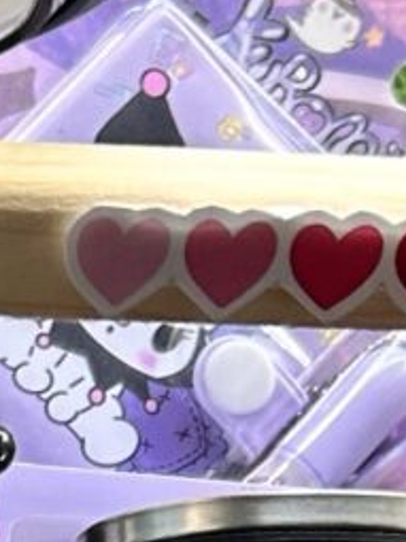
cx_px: -289
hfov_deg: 10.4
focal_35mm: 136
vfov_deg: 12.9
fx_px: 2129
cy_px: 1032
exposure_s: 1/121
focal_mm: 5.7
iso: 125
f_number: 1.5
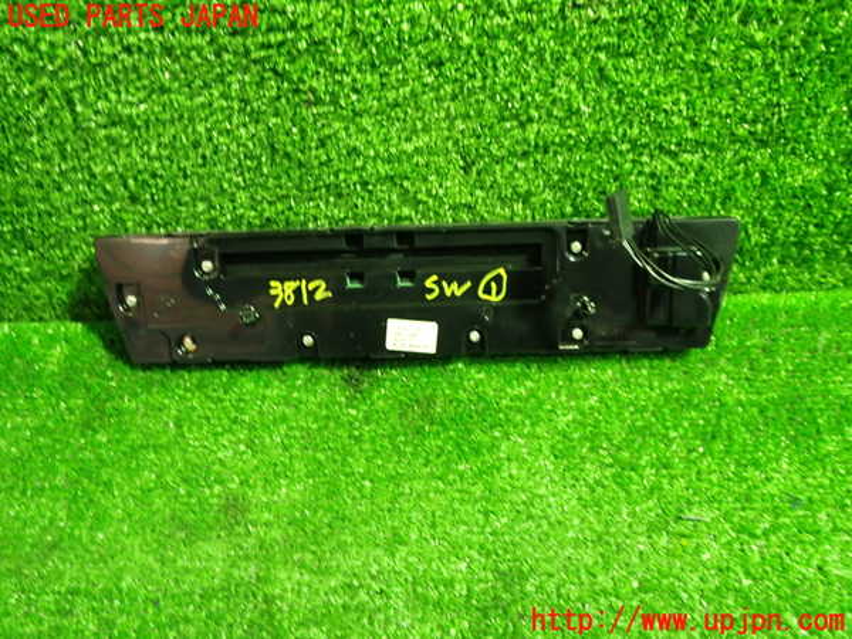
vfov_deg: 44.2
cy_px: 320
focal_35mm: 32
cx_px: 426
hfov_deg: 56.8
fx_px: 788
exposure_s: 1/30
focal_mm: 5.79
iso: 640
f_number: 2.4
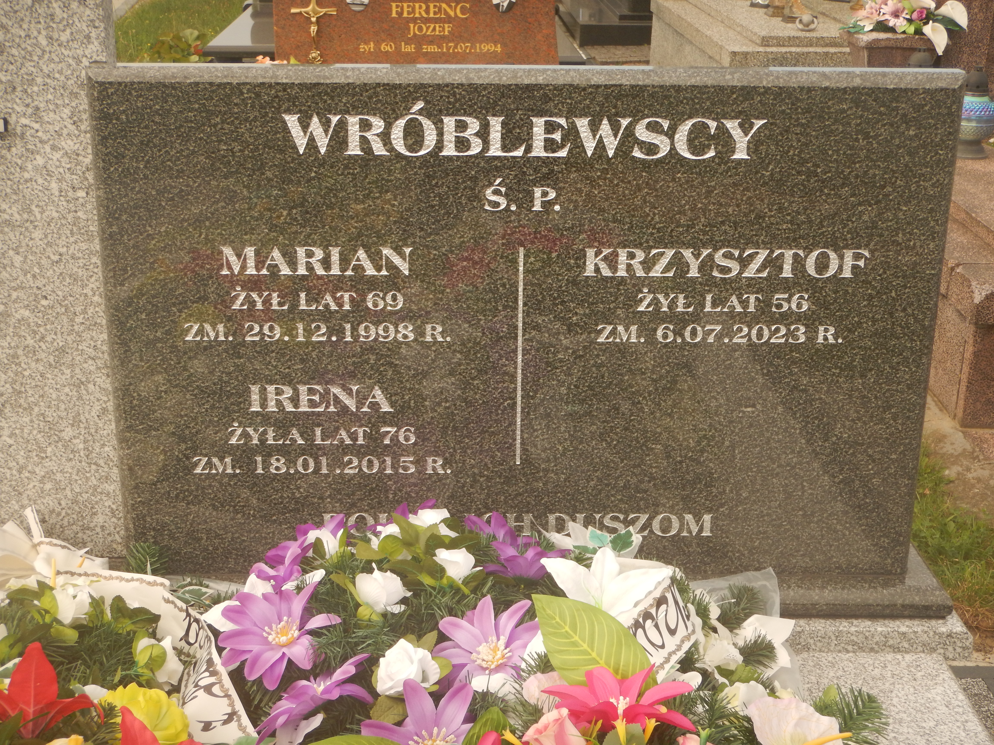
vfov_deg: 30.3
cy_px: 372
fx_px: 1378
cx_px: 497
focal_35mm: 48
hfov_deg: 39.7
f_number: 4.3
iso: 125
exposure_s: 1/400
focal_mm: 8.5
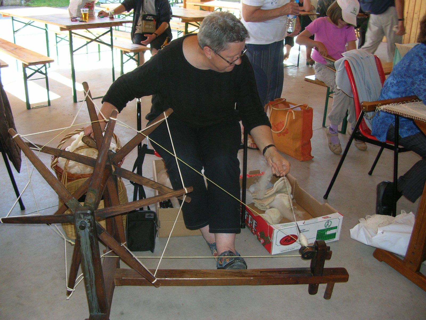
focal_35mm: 35
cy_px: 160
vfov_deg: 40.7
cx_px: 213
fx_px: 431
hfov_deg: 52.6
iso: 65
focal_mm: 5.8
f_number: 2.8
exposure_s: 1/60.1
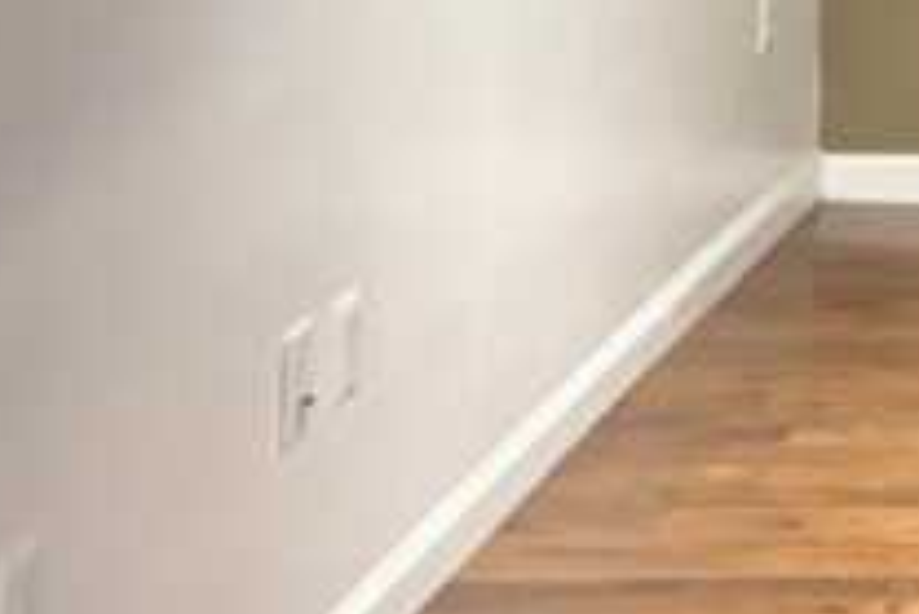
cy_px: -512
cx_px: 2191
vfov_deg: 9.8
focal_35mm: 133
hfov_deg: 12.3
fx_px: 3397
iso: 400
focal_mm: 5.96
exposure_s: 1/40
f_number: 1.6
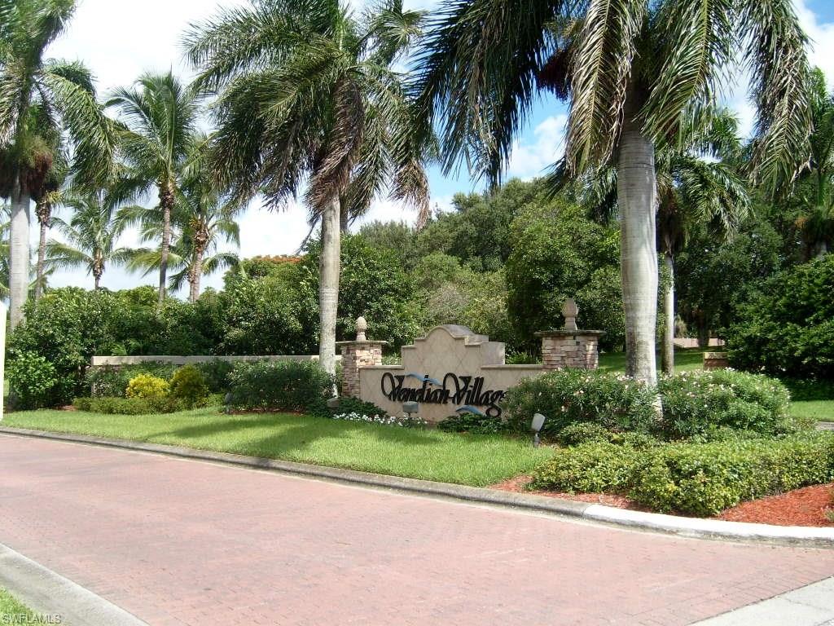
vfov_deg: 40.7
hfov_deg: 52.6
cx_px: 417
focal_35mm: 35
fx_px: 843
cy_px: 313
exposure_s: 1/250
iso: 80
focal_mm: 5.8
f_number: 7.1
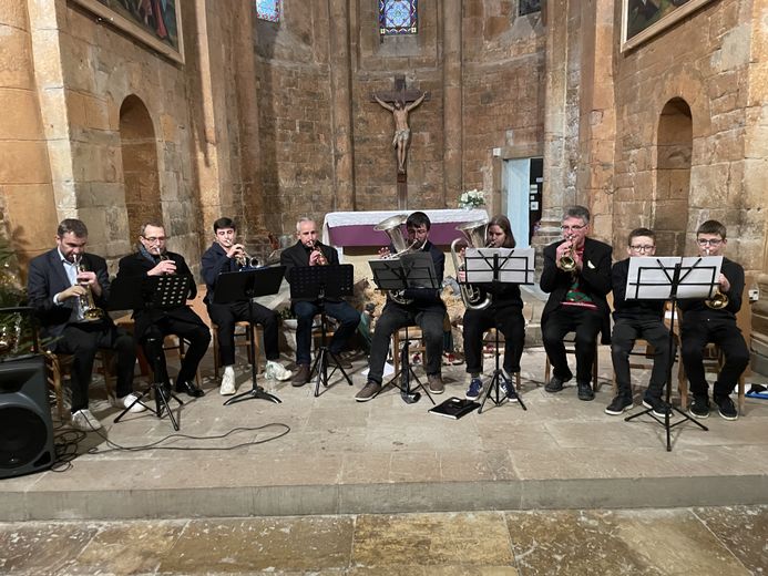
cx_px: 384
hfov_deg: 67.3
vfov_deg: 53.1
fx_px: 577
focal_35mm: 26
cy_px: 288
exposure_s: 1/25
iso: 500
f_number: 1.6
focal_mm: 4.2
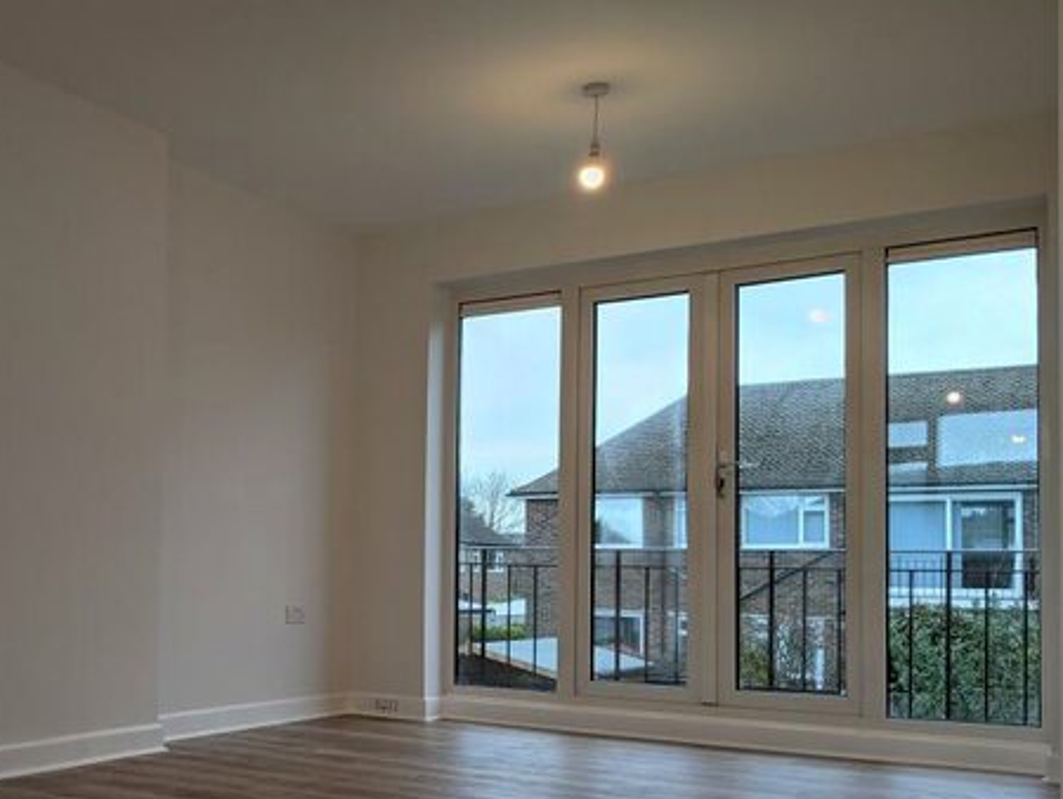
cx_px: 243
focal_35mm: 42
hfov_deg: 43.1
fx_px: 1290
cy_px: 526
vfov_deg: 34.1
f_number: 1.8
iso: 47
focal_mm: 4.44
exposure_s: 1/99.9
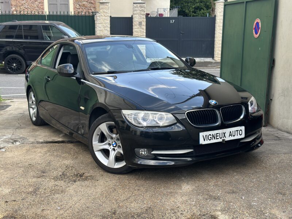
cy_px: 110
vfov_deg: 30.3
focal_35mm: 48
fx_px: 405
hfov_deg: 39.7
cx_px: 146
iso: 64
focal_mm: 6.86
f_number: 1.78
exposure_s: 1/543
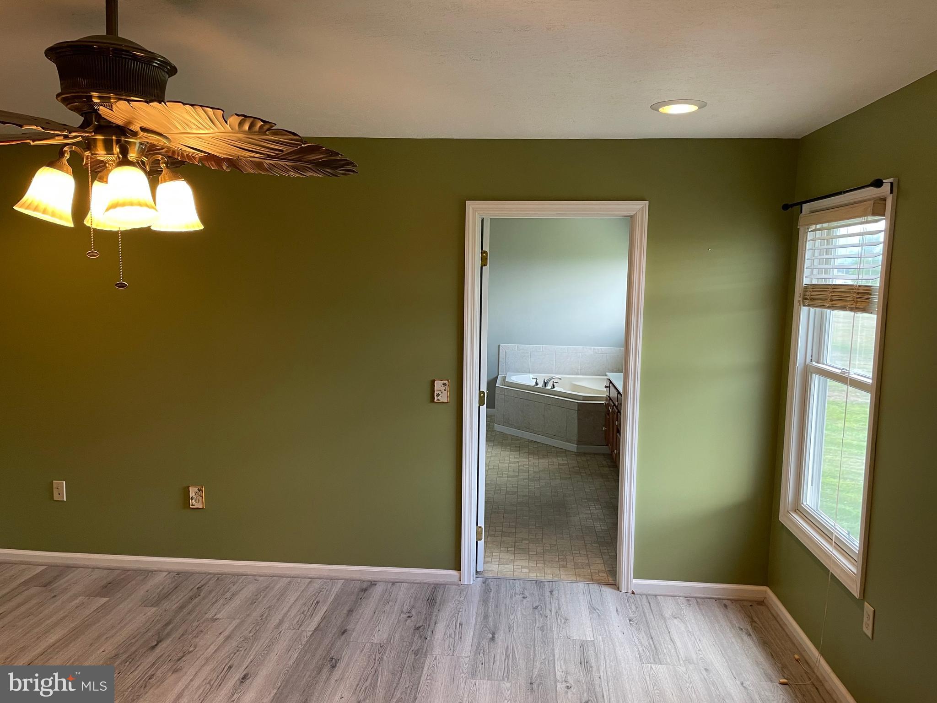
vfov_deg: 53.1
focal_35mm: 26
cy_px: 352
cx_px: 468
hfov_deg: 67.3
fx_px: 704
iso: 100
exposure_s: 1/60
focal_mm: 4.2
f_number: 1.6
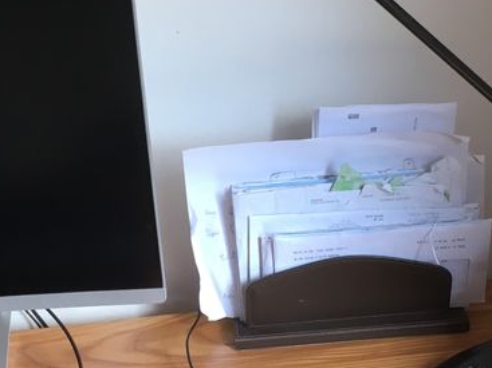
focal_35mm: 79
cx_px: 249
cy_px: 296
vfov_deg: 18.5
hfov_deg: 24.7
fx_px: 1122
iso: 32
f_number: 2.2
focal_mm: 4.15
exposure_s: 1/33
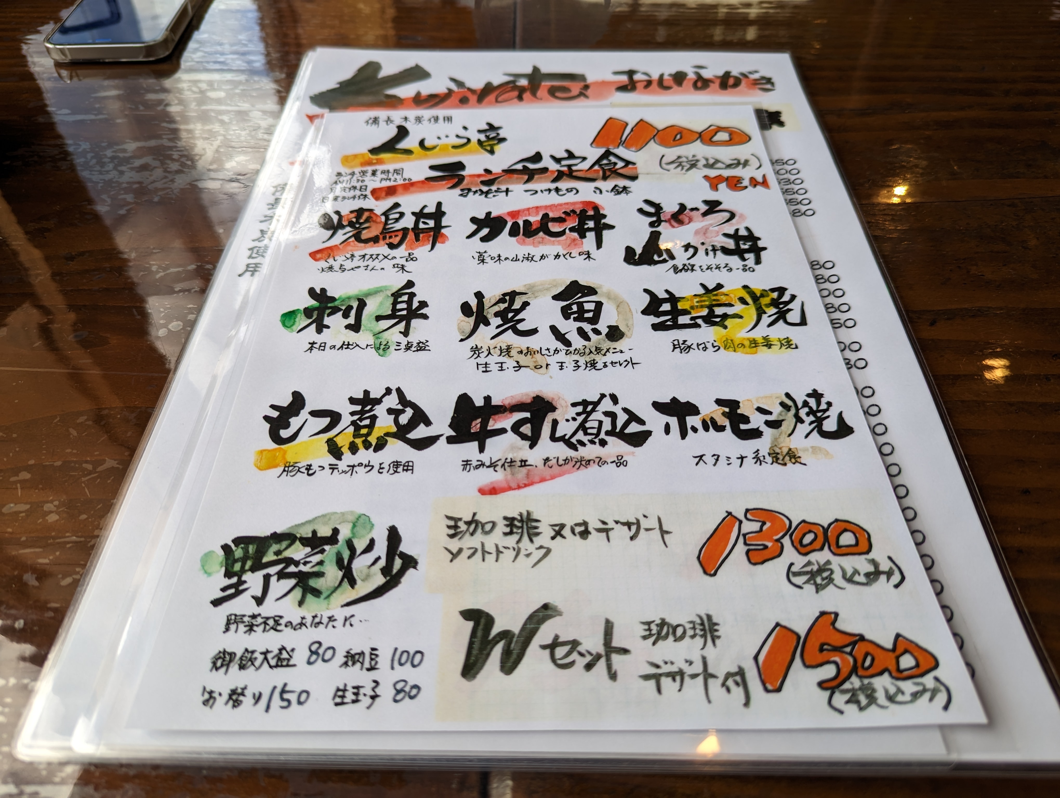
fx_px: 736
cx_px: 530
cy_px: 399
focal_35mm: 24
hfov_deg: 71.5
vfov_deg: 56.9
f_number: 1.85
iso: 44
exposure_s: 1/282
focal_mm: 6.81
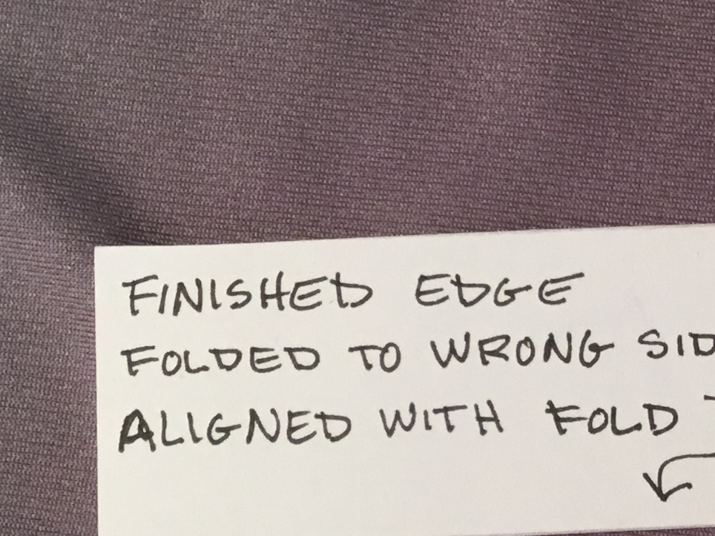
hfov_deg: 18.3
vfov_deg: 14.0
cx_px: 673
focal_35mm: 105
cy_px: 447
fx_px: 2169
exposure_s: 1/30
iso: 100
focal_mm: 3.3
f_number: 2.4
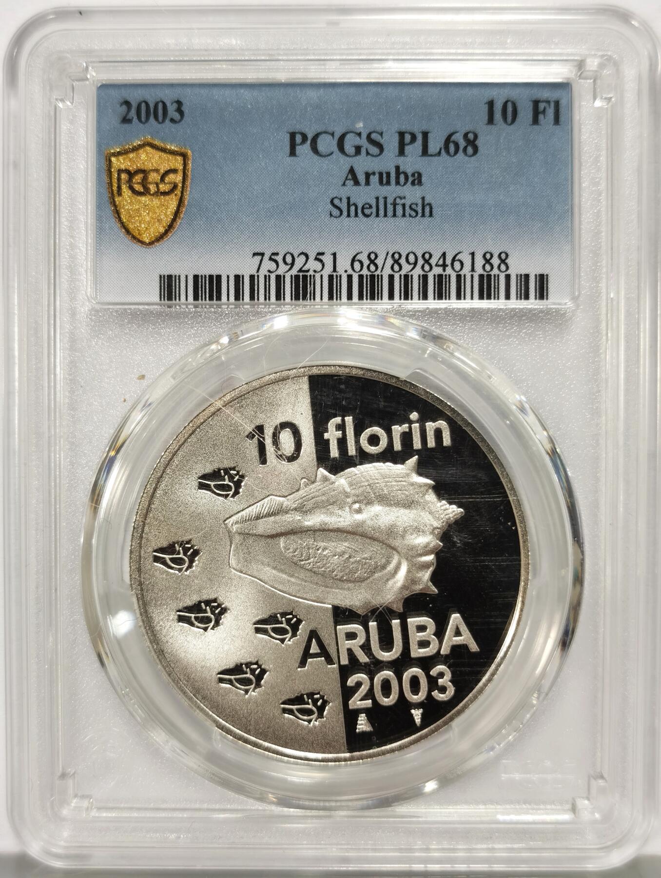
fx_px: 1371
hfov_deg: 27.1
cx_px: 330
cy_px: 439
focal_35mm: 54
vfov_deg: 35.5
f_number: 16
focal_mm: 5.56
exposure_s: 1/100
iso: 100
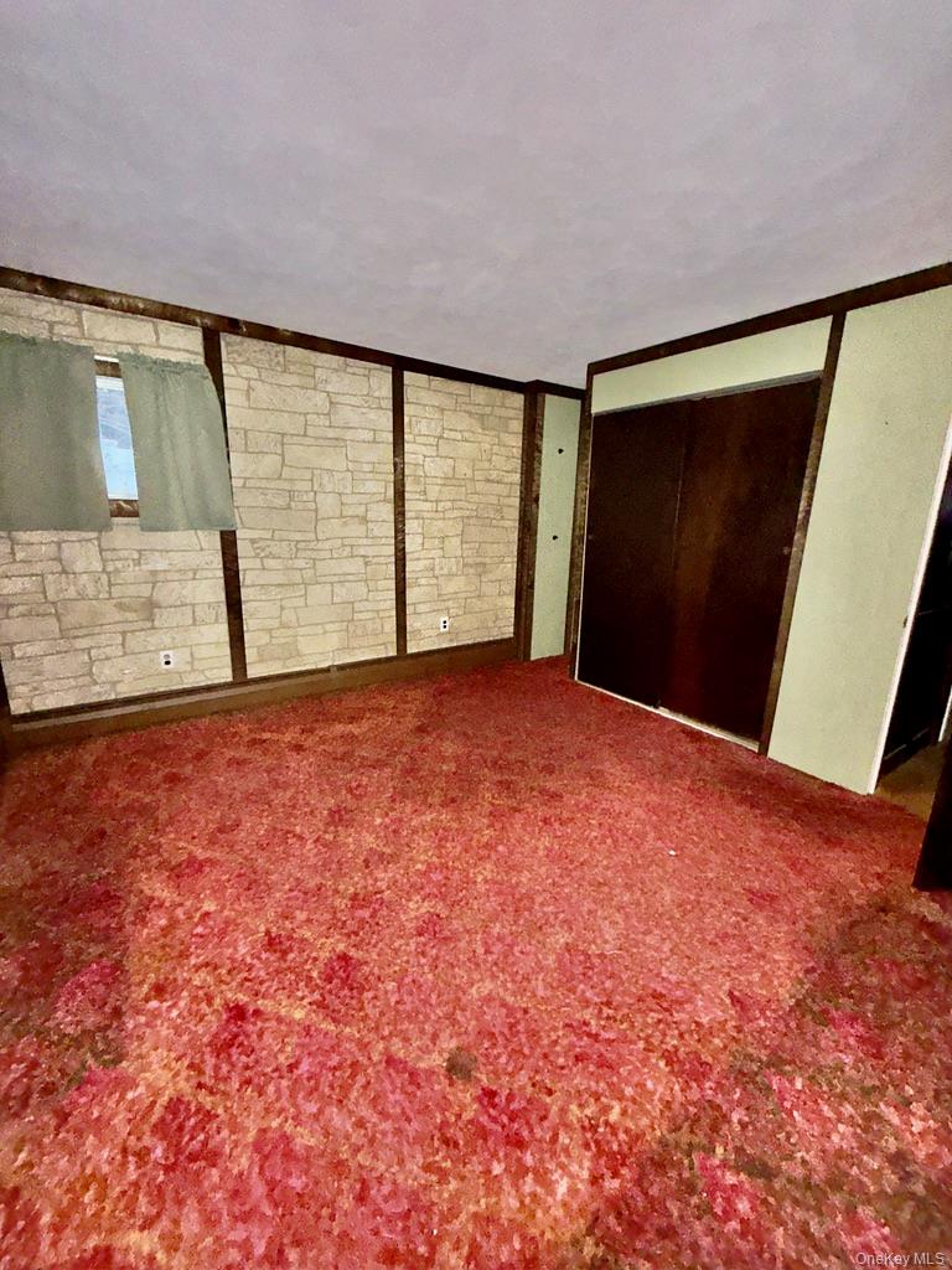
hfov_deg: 85.7
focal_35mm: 14
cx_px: 476
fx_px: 513
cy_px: 635
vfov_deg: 102.1
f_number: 2.2
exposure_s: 1/16
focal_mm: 2.22
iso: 1000
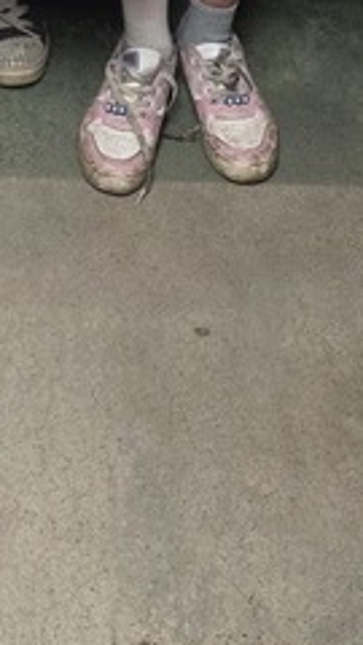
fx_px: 1831
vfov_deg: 17.3
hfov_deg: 10.9
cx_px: -172
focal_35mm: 107
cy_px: -411
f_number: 1.7
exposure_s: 1/120
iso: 320
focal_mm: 6.3
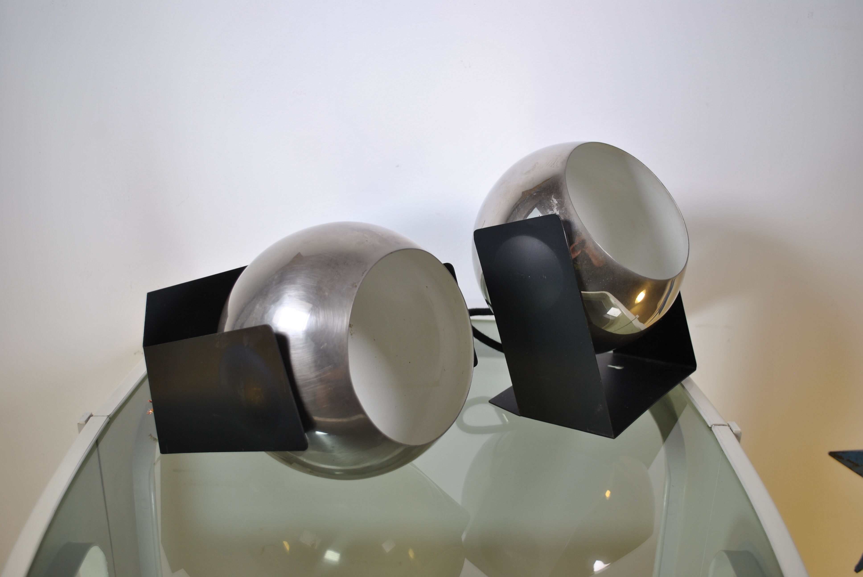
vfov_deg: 37.0
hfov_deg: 53.1
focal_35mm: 36
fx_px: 864
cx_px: 432
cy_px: 288
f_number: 4
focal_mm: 24
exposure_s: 1/80
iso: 100
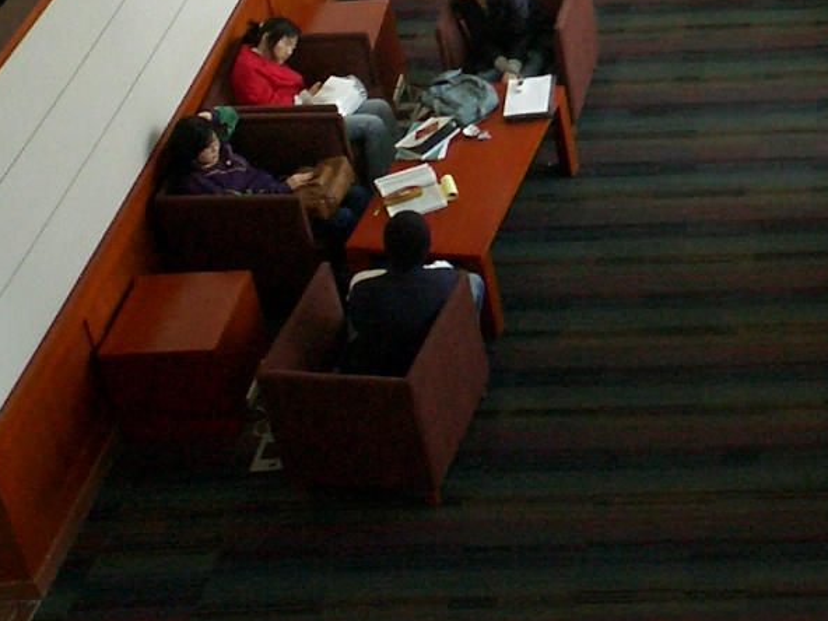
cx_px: 839
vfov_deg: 17.9
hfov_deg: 23.3
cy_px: -38
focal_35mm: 80
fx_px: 1914
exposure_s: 1/40
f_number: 3.5
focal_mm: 5.6
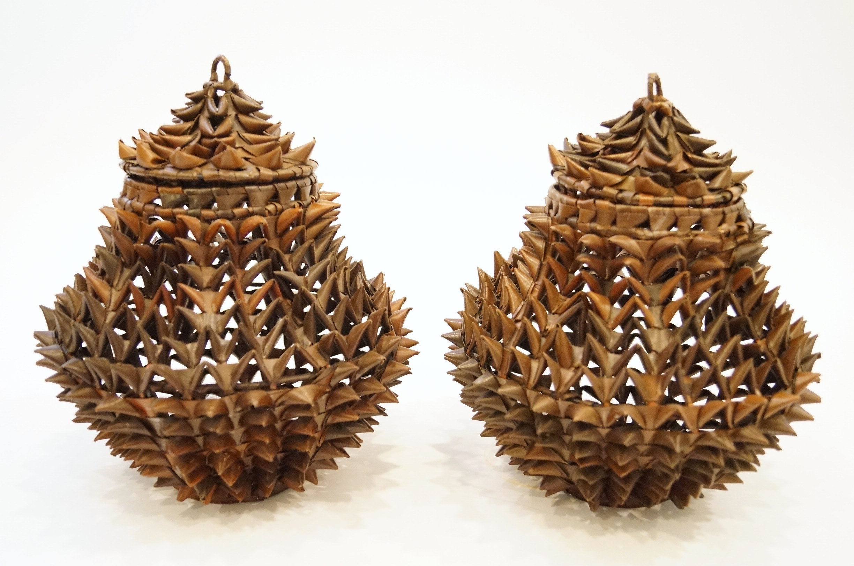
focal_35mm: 36
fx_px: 853
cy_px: 283
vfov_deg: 36.8
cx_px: 427
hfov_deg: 53.2
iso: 3200
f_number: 4
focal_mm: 24
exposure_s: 1/50
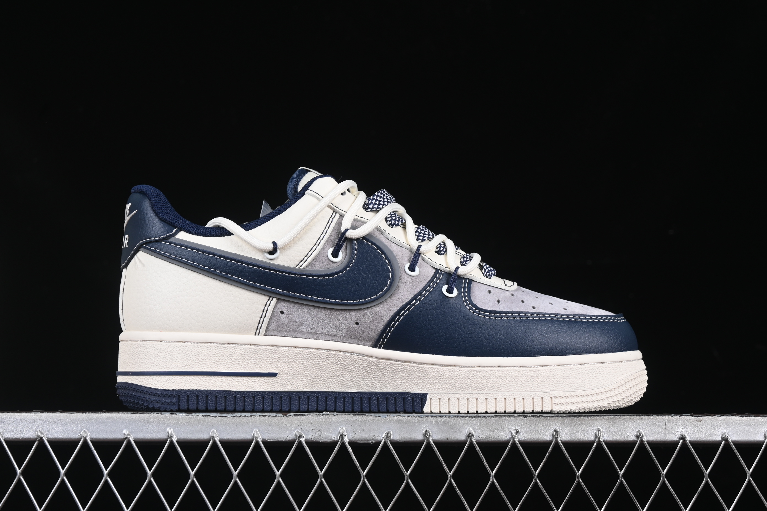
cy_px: 256
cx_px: 384
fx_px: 1598
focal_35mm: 75
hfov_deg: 27.0
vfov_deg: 18.2
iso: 160
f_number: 8
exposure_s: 1/80
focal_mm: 50
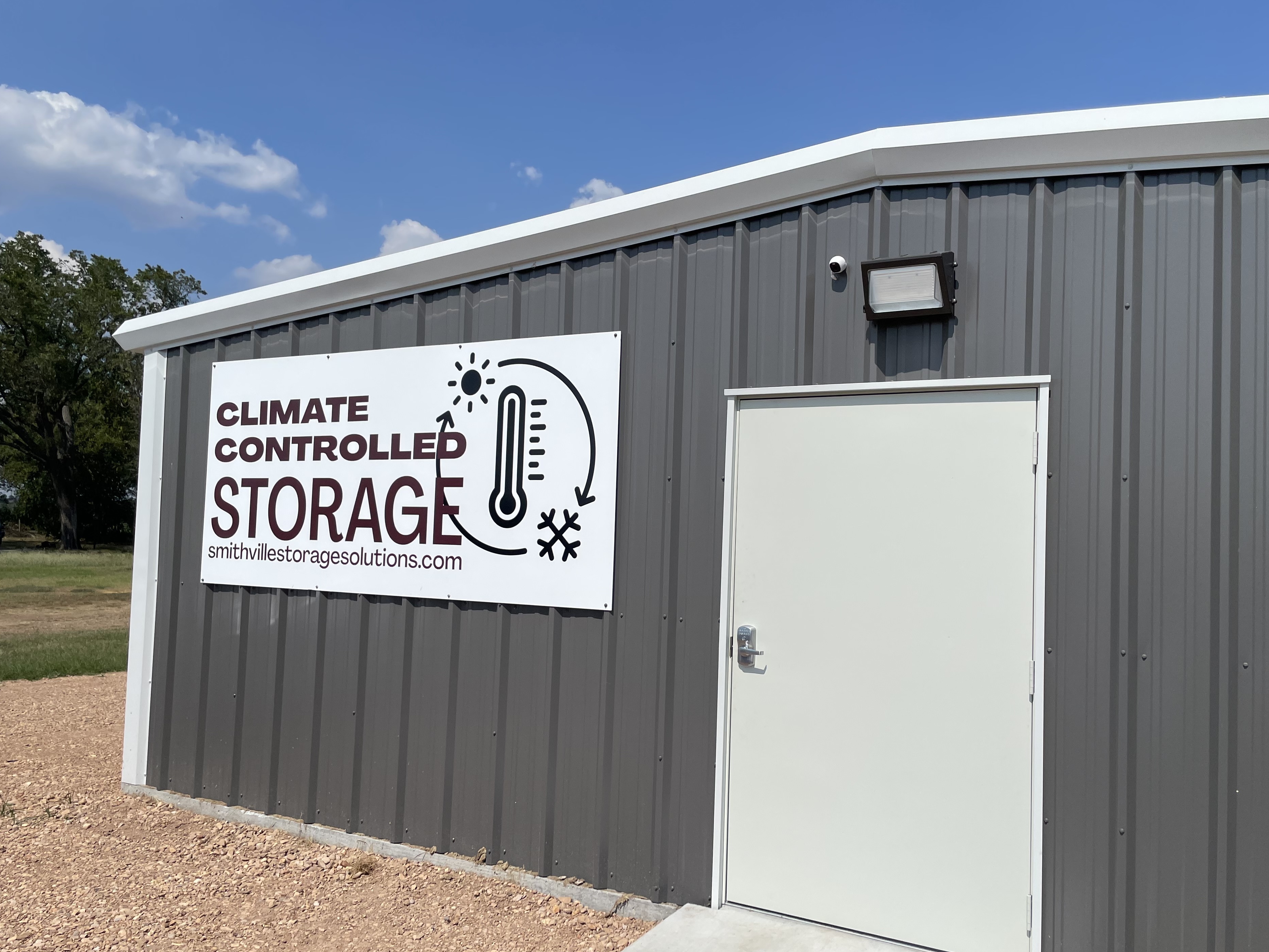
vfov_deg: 49.7
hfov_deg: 63.4
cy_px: 490
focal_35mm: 28
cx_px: 652
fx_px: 1026
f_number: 1.6
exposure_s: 1/9091
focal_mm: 4.2
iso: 32
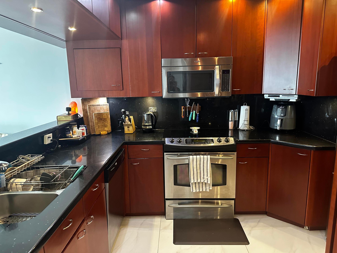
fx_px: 234
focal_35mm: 24
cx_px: 168
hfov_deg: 71.6
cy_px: 126
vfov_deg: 56.8
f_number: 1.78
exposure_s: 1/60
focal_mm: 6.86
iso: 640
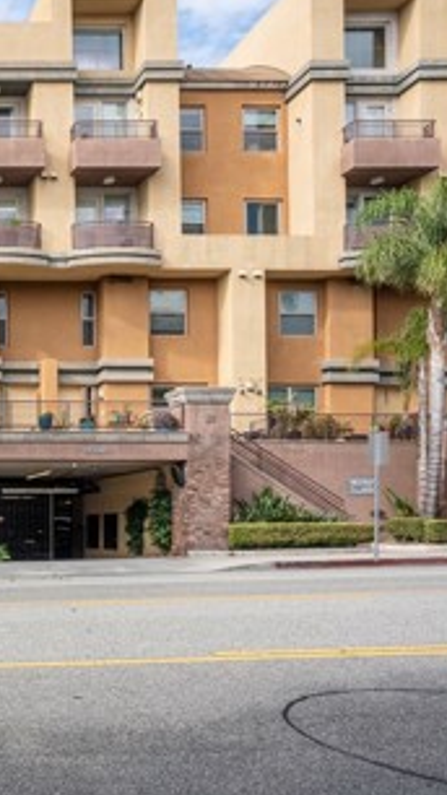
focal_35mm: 35
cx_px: -229
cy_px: 530
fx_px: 738
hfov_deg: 25.3
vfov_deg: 55.5
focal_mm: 16
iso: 125
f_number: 8
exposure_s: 1/250
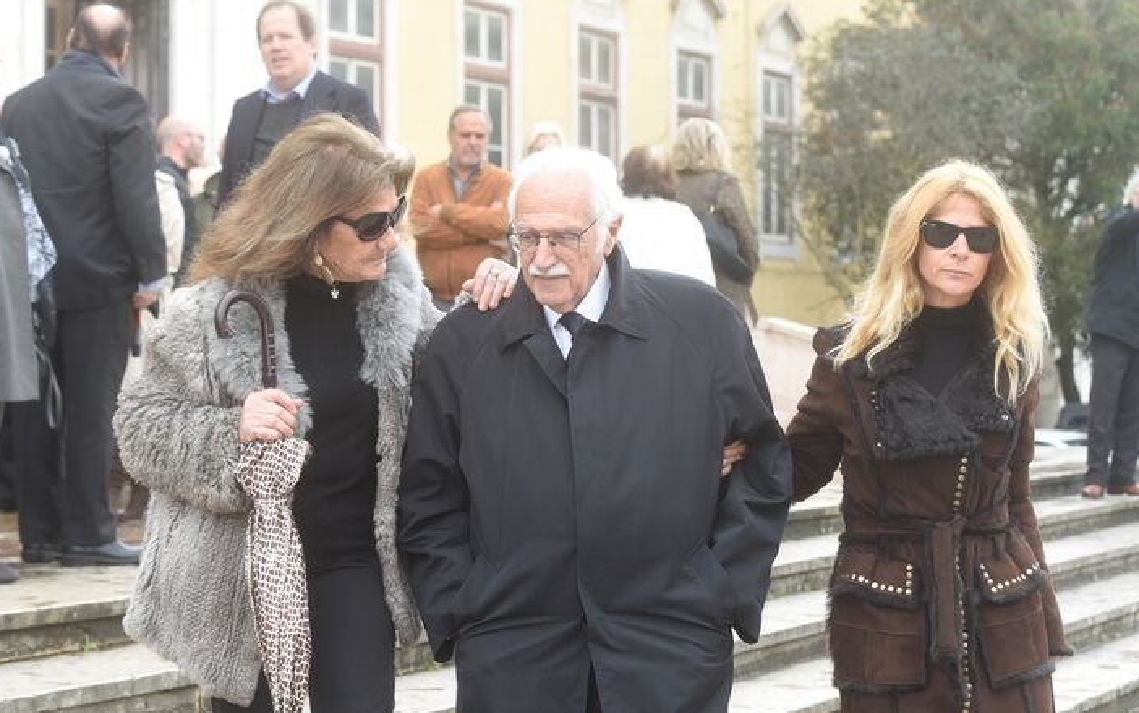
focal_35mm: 90
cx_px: 574
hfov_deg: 23.0
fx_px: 2795
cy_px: 385
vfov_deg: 14.5
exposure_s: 1/640
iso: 800
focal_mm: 78
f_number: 5.6
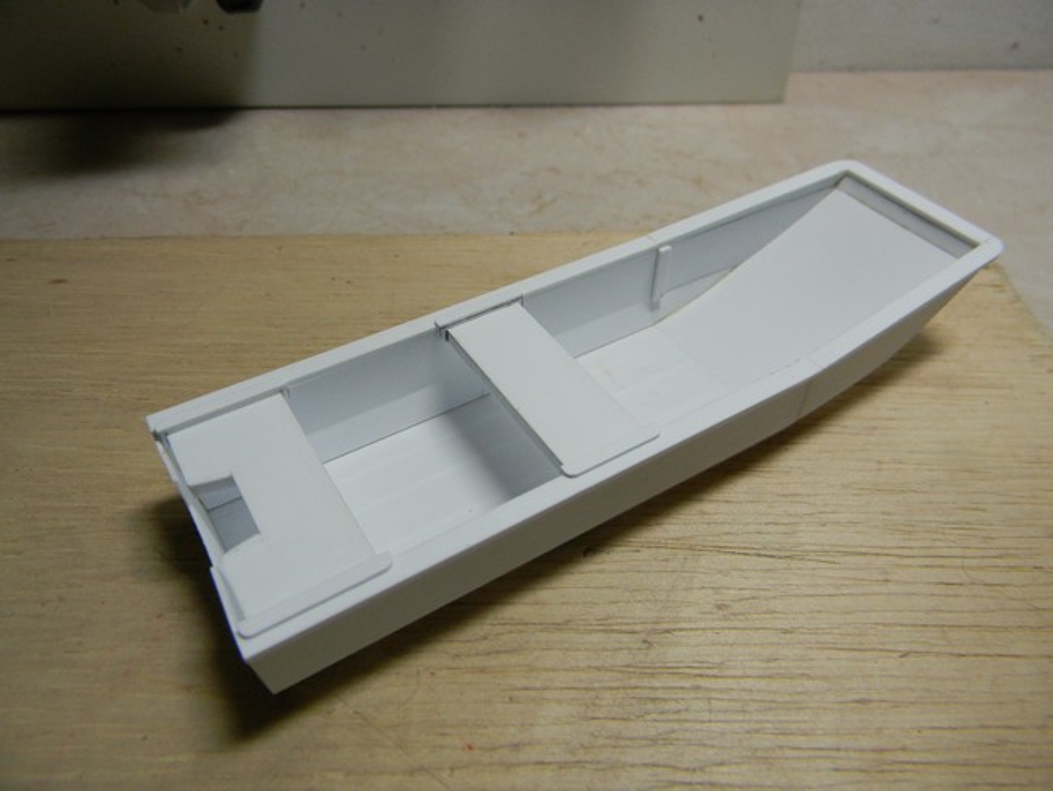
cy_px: 396
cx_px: 526
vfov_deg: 49.8
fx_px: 852
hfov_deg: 63.4
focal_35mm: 28
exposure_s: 1/124
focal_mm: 5
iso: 246
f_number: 3.5
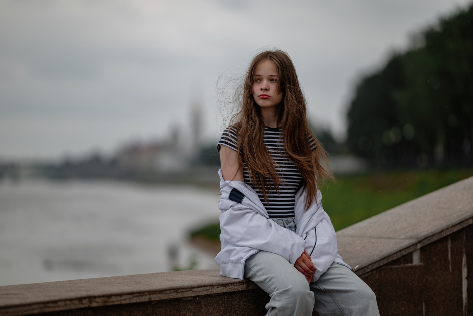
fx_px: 1380
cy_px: 158
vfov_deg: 13.1
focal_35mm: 105
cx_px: 236
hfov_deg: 19.4
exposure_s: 1/2500
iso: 100
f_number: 1.6
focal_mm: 105
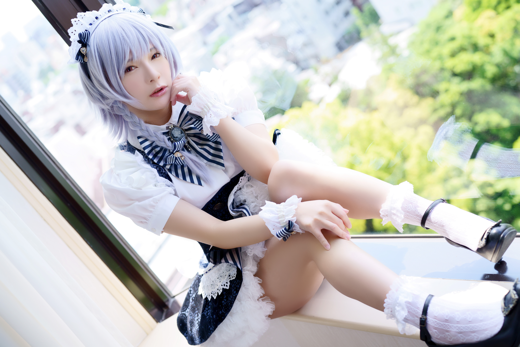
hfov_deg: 39.6
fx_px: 722
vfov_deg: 27.0
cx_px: 260
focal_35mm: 50
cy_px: 174
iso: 200
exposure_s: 1/400
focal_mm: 50
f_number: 2.8
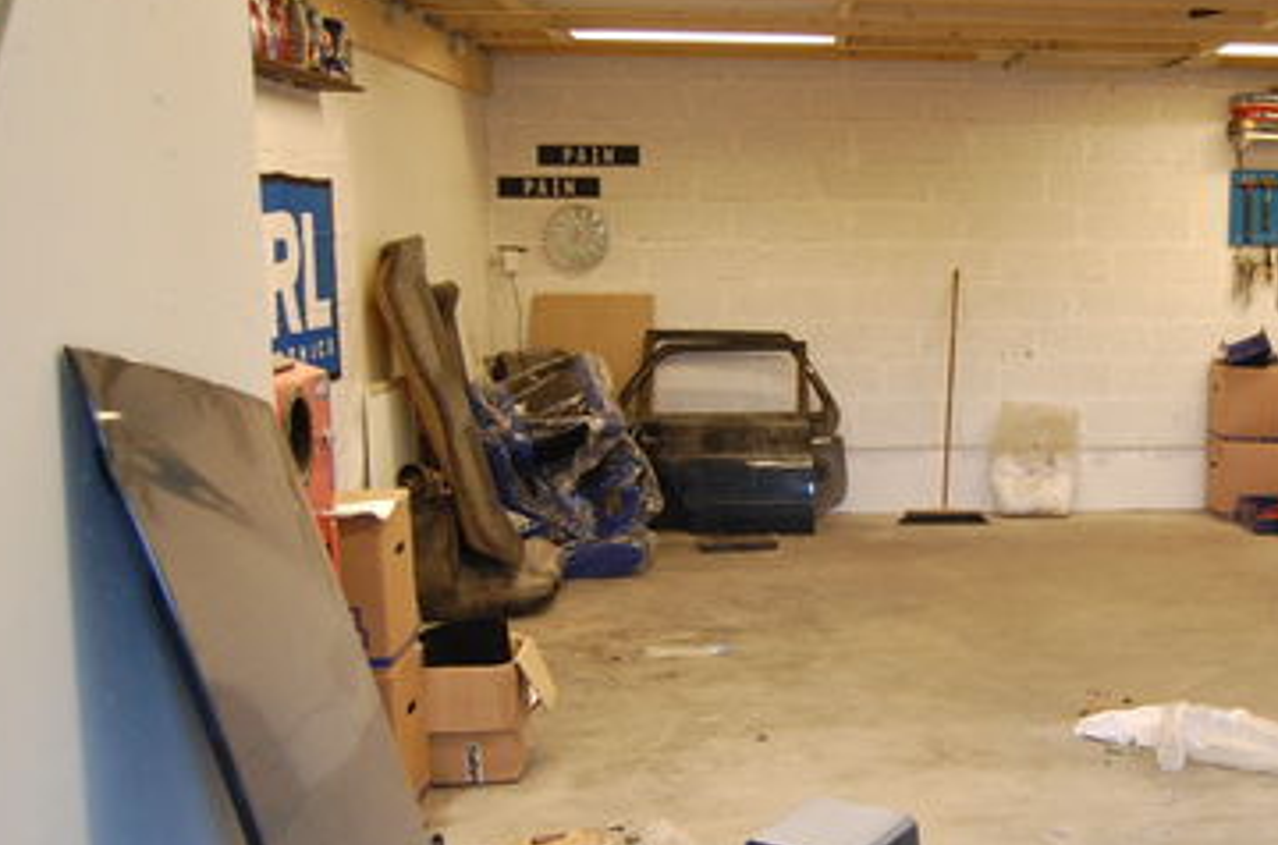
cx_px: 1030
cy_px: 472
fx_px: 1700
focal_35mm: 48
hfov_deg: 39.5
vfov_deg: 27.9
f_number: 3.5
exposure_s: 1/20
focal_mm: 18
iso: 800
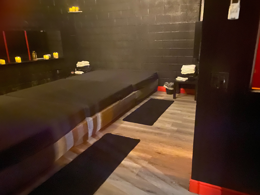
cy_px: 98
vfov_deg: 53.1
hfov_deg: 67.3
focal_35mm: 26
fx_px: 195
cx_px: 130
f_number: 1.8
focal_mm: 4.25
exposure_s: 1/4
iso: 4000
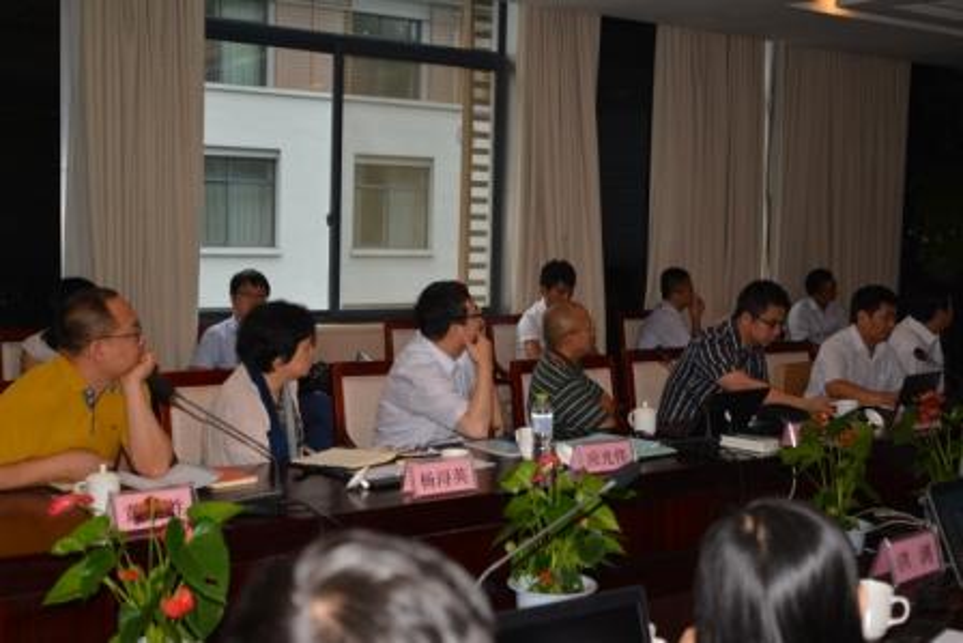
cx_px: 482
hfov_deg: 42.7
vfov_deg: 29.3
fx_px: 1231
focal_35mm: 46
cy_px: 322
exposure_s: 1/60
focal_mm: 46
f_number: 4.2
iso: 100
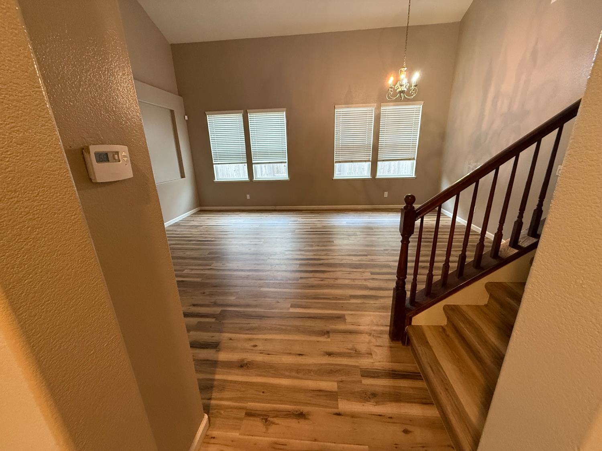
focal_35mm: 14
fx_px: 243
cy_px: 226
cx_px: 301
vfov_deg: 85.7
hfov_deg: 102.1
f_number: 2.2
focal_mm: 2.22
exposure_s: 1/60
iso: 320
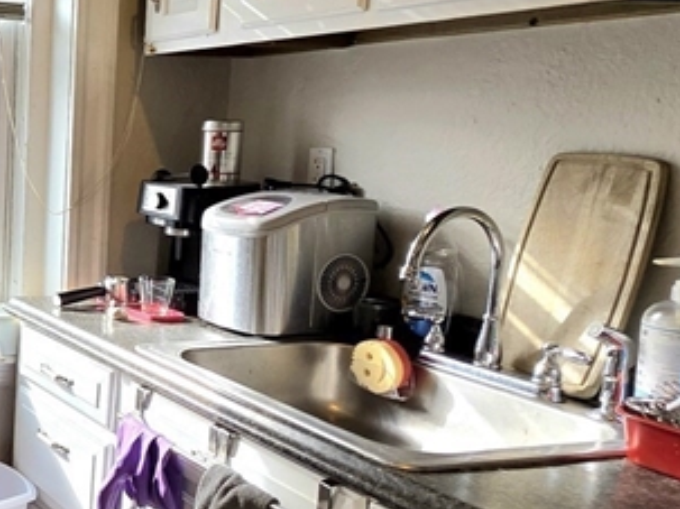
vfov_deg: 32.8
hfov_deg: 32.1
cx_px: -213
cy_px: 244
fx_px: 864
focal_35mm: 44
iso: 20
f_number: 1.9
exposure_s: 1/120
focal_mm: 2.2
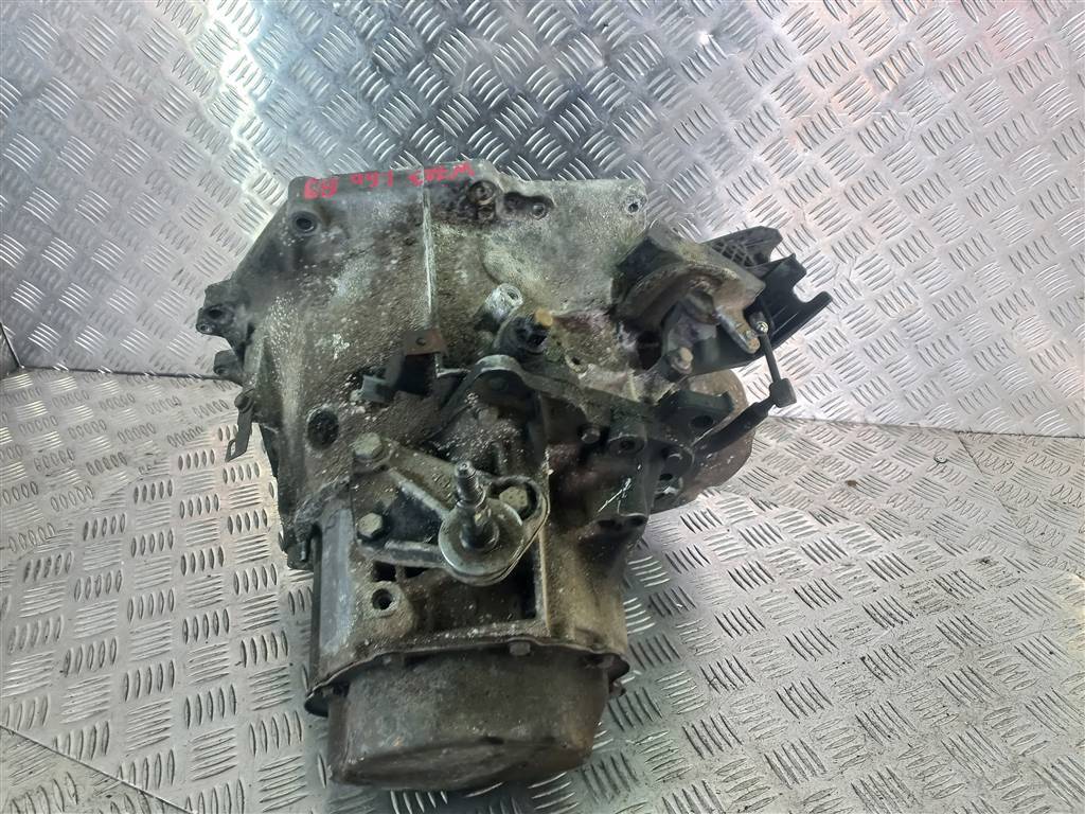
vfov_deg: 54.9
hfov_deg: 69.4
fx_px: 784
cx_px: 542
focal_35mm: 25
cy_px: 407
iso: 50
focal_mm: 4.6
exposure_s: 1/50
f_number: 1.8
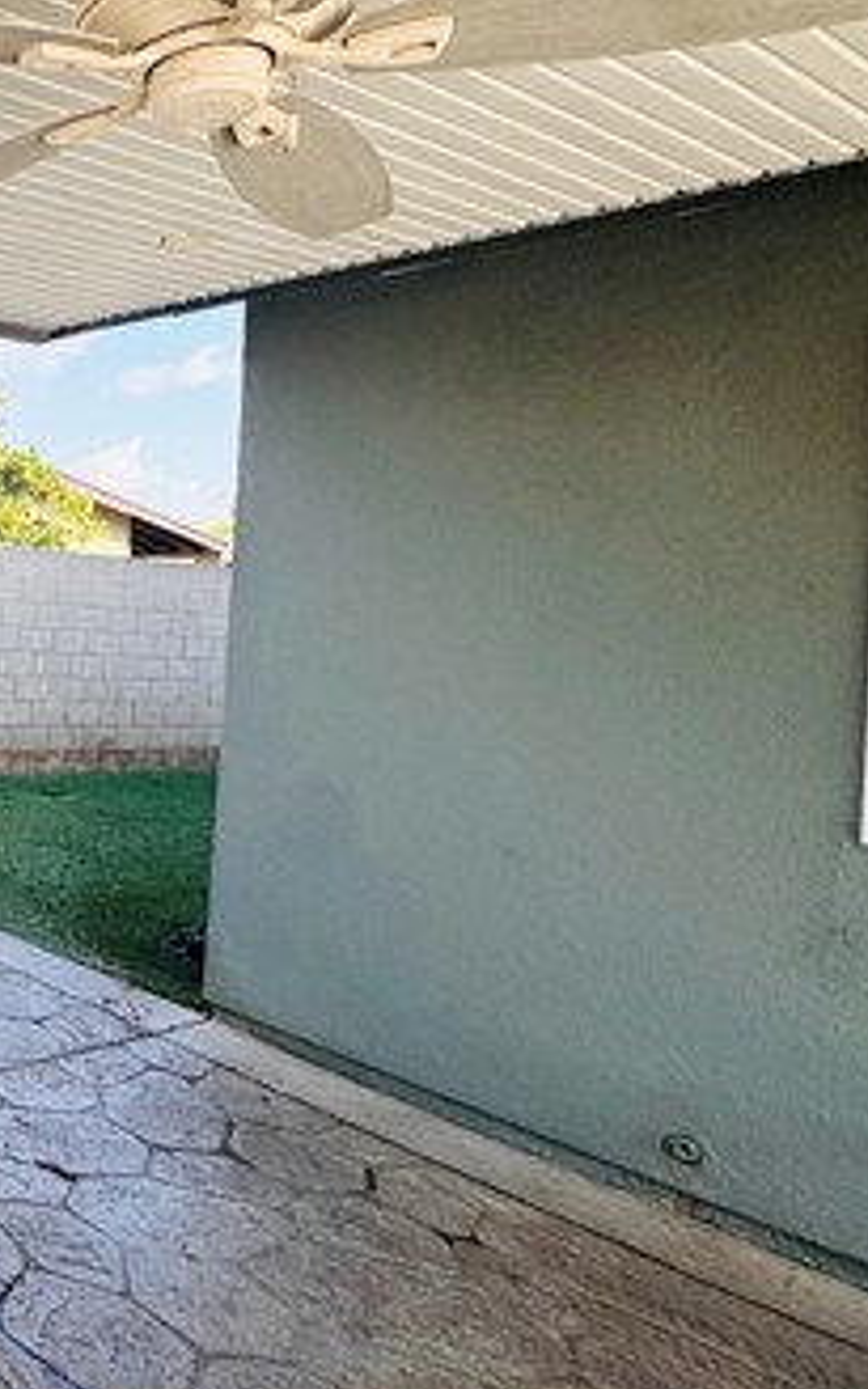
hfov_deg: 28.6
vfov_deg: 64.2
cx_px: -419
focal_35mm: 29
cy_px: 572
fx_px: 1098
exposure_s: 1/932
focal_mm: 2.22
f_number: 2.2
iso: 40
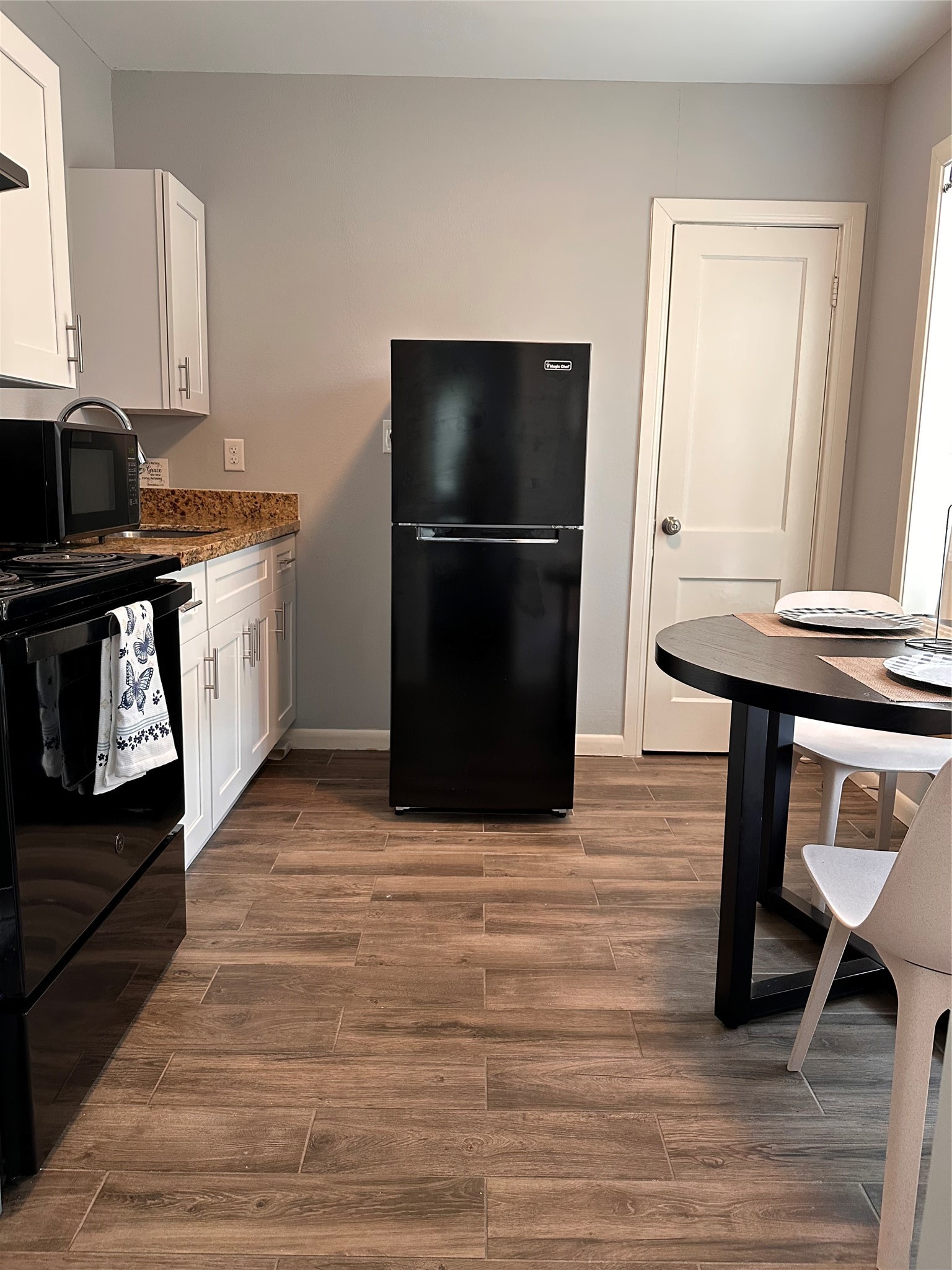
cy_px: 635
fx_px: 880
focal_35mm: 24
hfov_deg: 56.8
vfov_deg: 71.6
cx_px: 476
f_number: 1.78
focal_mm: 6.86
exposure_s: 1/60
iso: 400
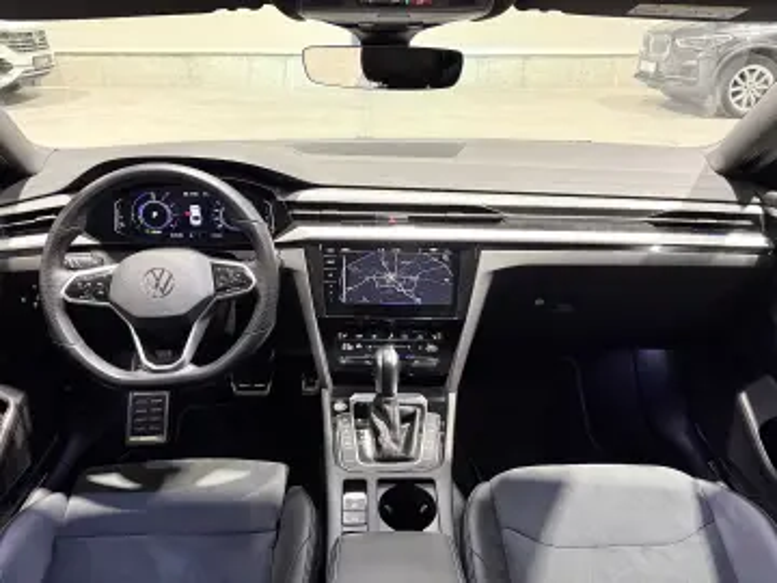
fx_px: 539
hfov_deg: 71.6
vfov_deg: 56.8
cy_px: 292
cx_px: 388
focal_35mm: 24
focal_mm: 6.76
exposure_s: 1/50
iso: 400
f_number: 1.78
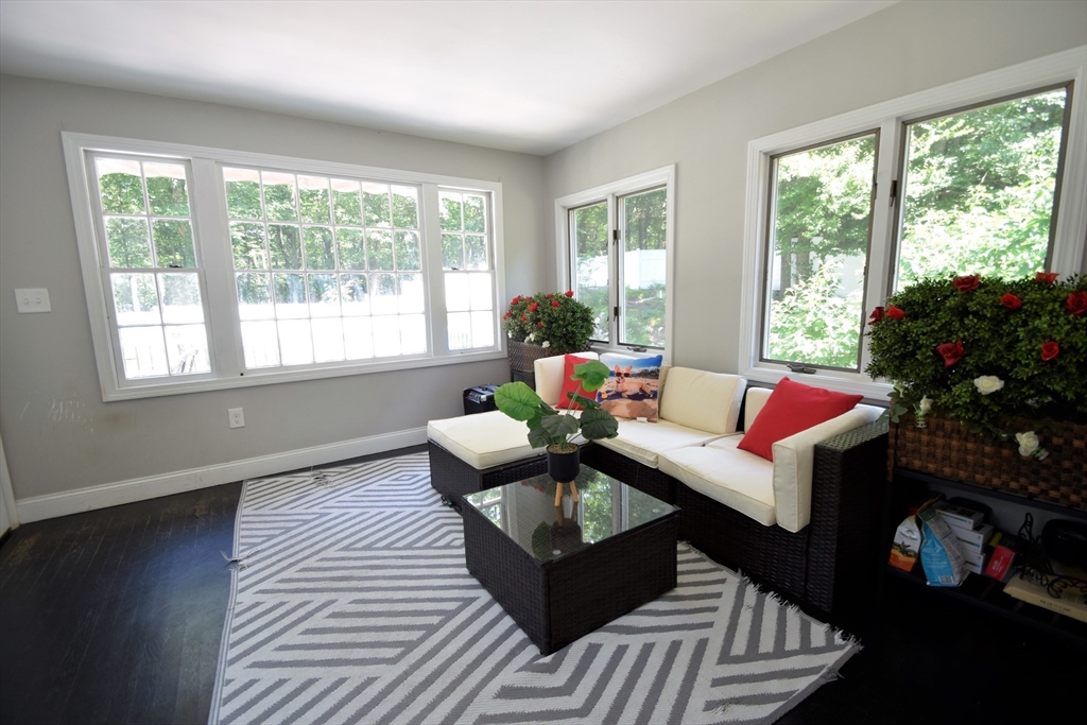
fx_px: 453
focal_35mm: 15
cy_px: 362
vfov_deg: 77.3
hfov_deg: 100.4
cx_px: 544
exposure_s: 1/80
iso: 400
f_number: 4.5
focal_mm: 10
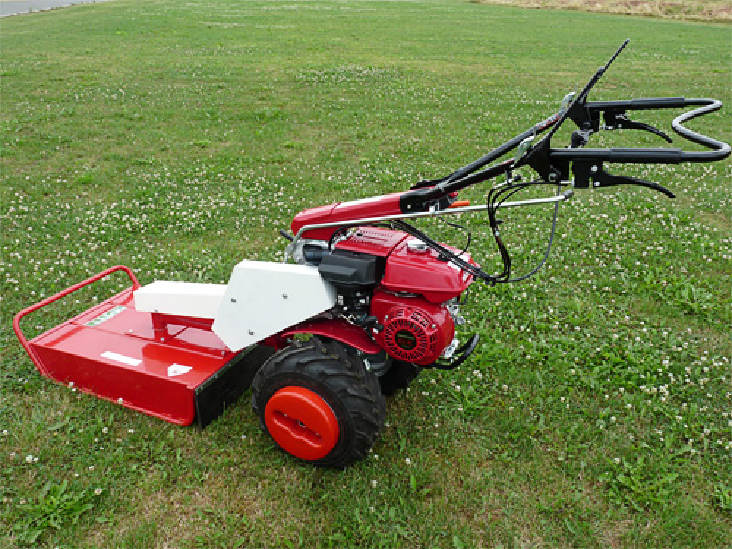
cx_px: 366
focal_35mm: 27
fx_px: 571
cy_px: 274
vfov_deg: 51.4
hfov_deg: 65.3
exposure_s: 1/200
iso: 100
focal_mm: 4.8
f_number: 5.6
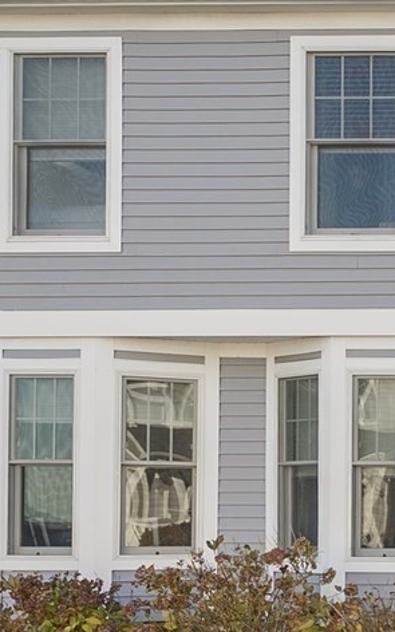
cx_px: 838
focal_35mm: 62
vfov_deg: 32.8
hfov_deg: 15.6
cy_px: 392
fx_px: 1068
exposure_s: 1/250
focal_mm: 14
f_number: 4.5
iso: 160
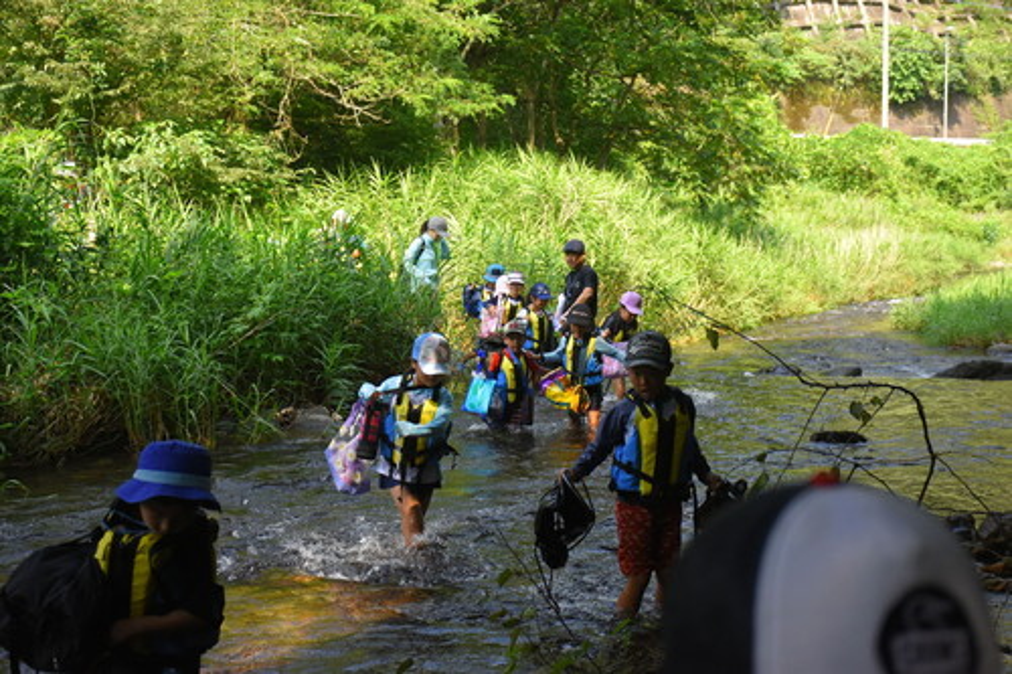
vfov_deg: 23.8
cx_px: 506
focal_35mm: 57
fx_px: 1602
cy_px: 337
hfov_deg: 35.1
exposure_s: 1/1600
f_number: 4.2
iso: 1000
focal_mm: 38
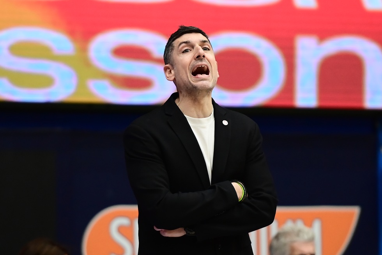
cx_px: 191
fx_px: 2122
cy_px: 128
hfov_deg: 10.3
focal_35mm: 200
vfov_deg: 6.9
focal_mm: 200
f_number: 2.8
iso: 3200
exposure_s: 1/800
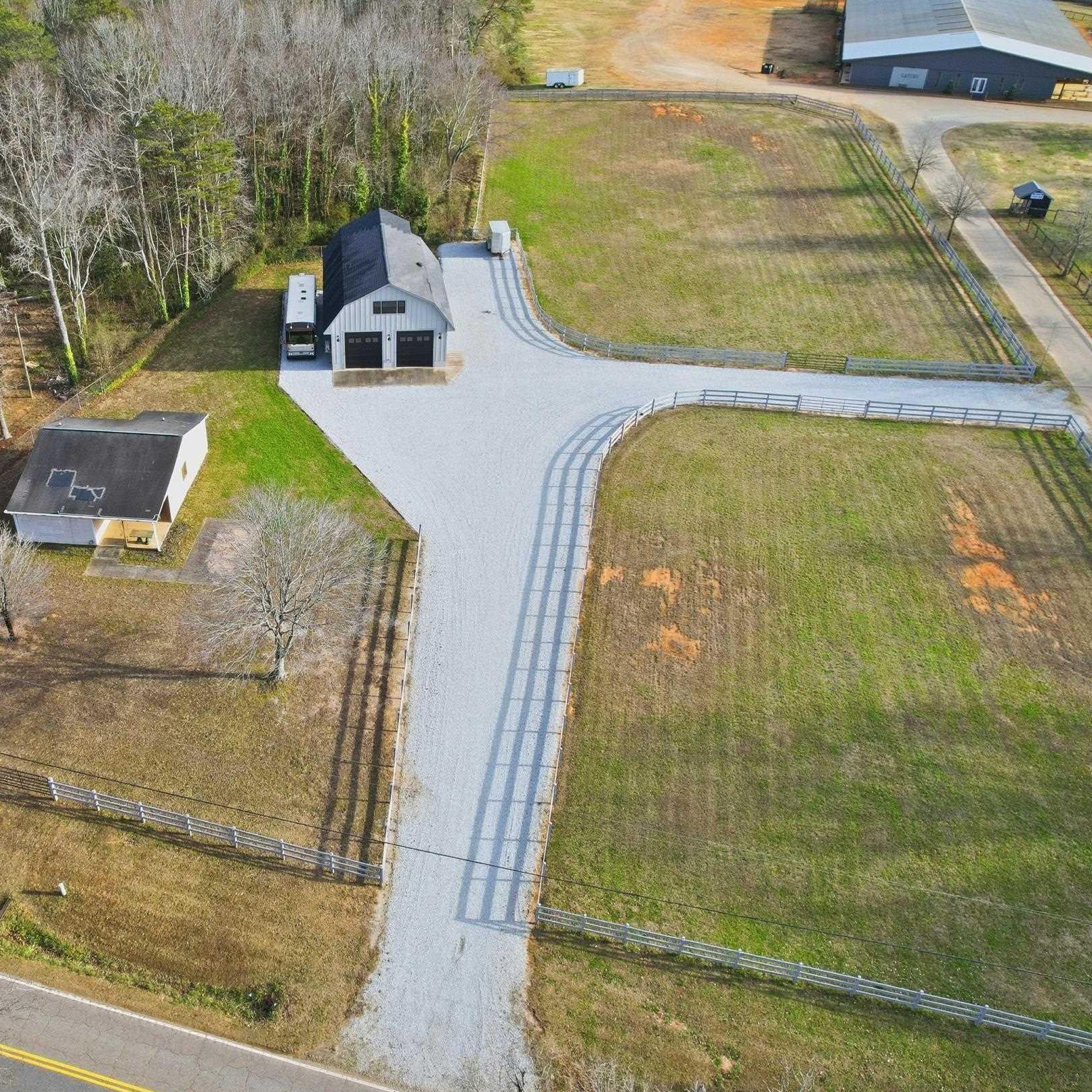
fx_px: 1035
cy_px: 548
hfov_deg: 54.8
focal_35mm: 29
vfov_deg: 55.6
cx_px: 390
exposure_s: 1/80
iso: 120
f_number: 2.8
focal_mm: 8.4
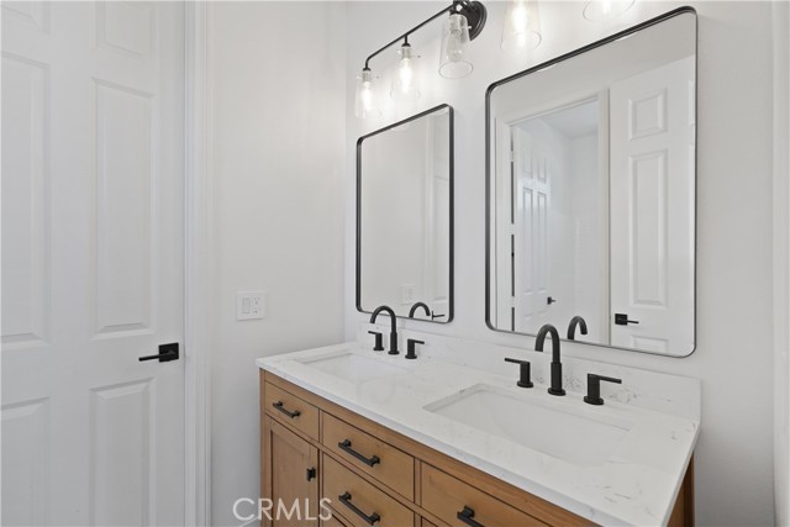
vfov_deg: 73.8
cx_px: 395
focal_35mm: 16
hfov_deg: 96.7
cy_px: 264
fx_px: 351
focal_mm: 16
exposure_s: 1/15
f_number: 4
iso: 500
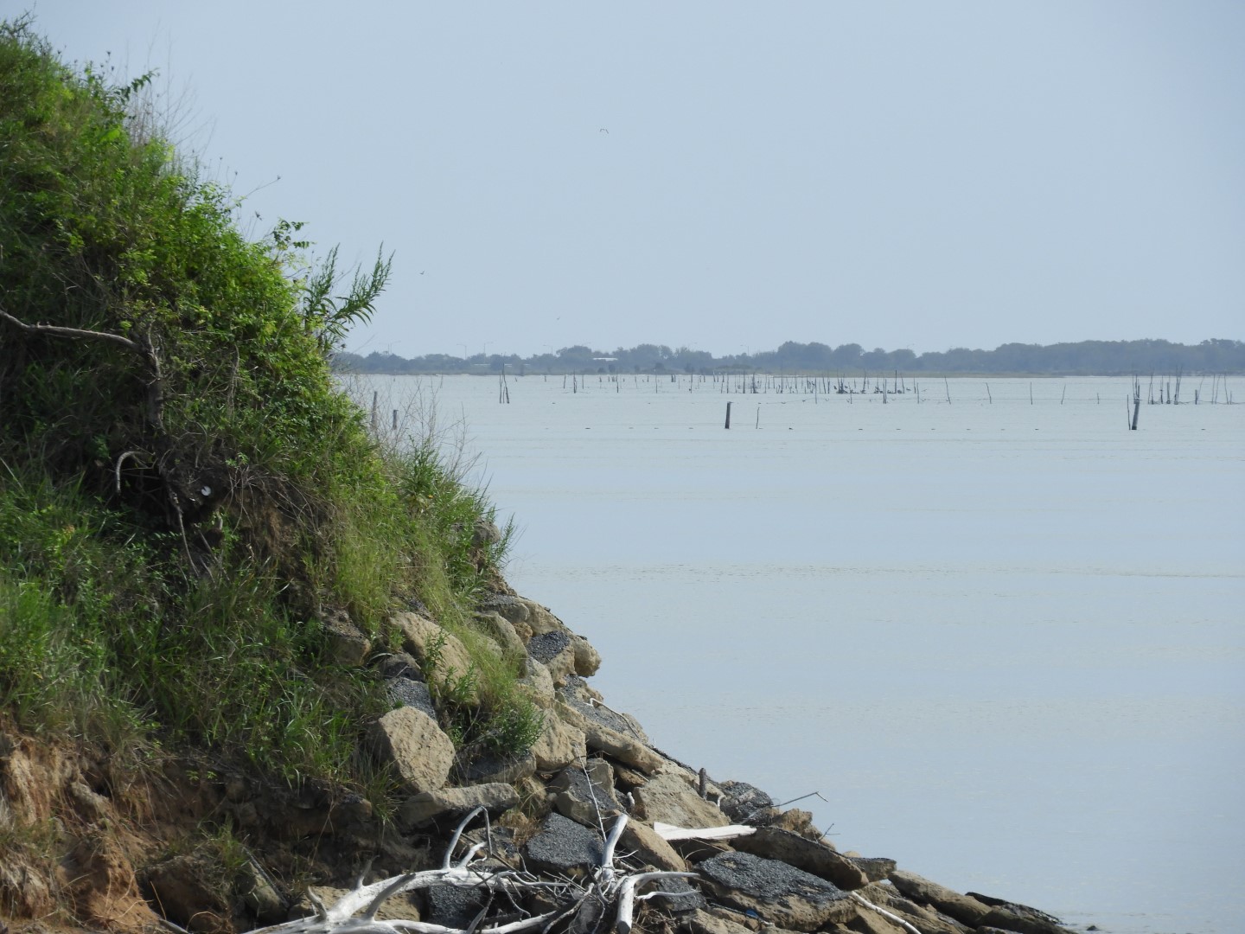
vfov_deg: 3.7
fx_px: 14386
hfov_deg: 5.0
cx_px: 622
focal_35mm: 400
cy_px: 467
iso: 100
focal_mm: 71.7
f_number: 5.6
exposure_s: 1/400
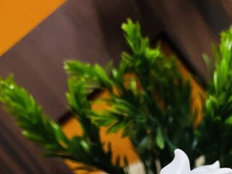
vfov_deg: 25.6
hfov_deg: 36.3
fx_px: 349
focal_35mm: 52
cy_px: 201
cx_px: 159
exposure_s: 1/50
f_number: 1.6
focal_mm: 5.1
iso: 500
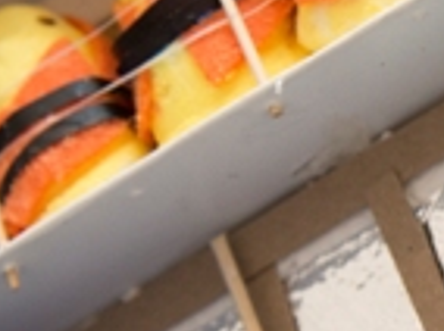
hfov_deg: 12.1
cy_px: 230
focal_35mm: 155
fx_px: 1985
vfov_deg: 9.5
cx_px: 700
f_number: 4.5
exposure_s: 1/160
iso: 1600
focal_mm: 31
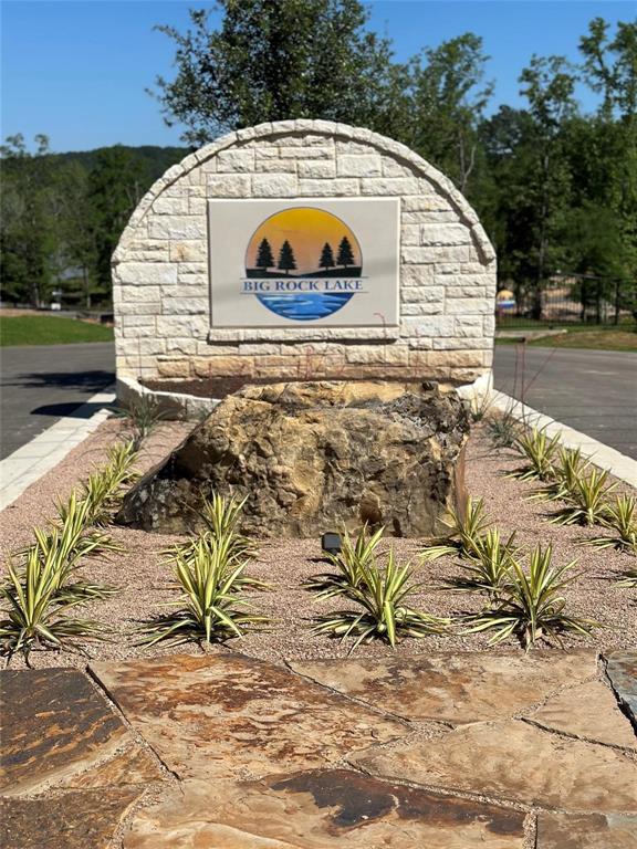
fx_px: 1178
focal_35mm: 48
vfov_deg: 39.7
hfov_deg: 30.3
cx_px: 318
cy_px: 424
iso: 80
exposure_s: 1/9804
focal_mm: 6.86
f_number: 1.78
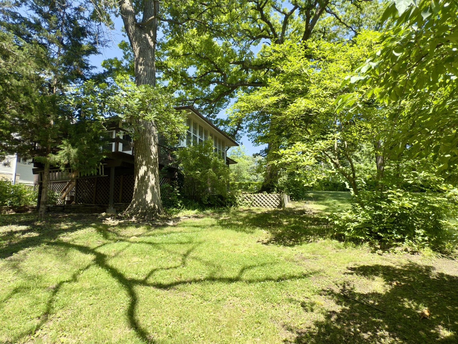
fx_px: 251
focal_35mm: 19
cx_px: 229
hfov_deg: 84.7
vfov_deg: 68.7
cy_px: 172
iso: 16
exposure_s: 1/174
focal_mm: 2.22
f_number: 2.2
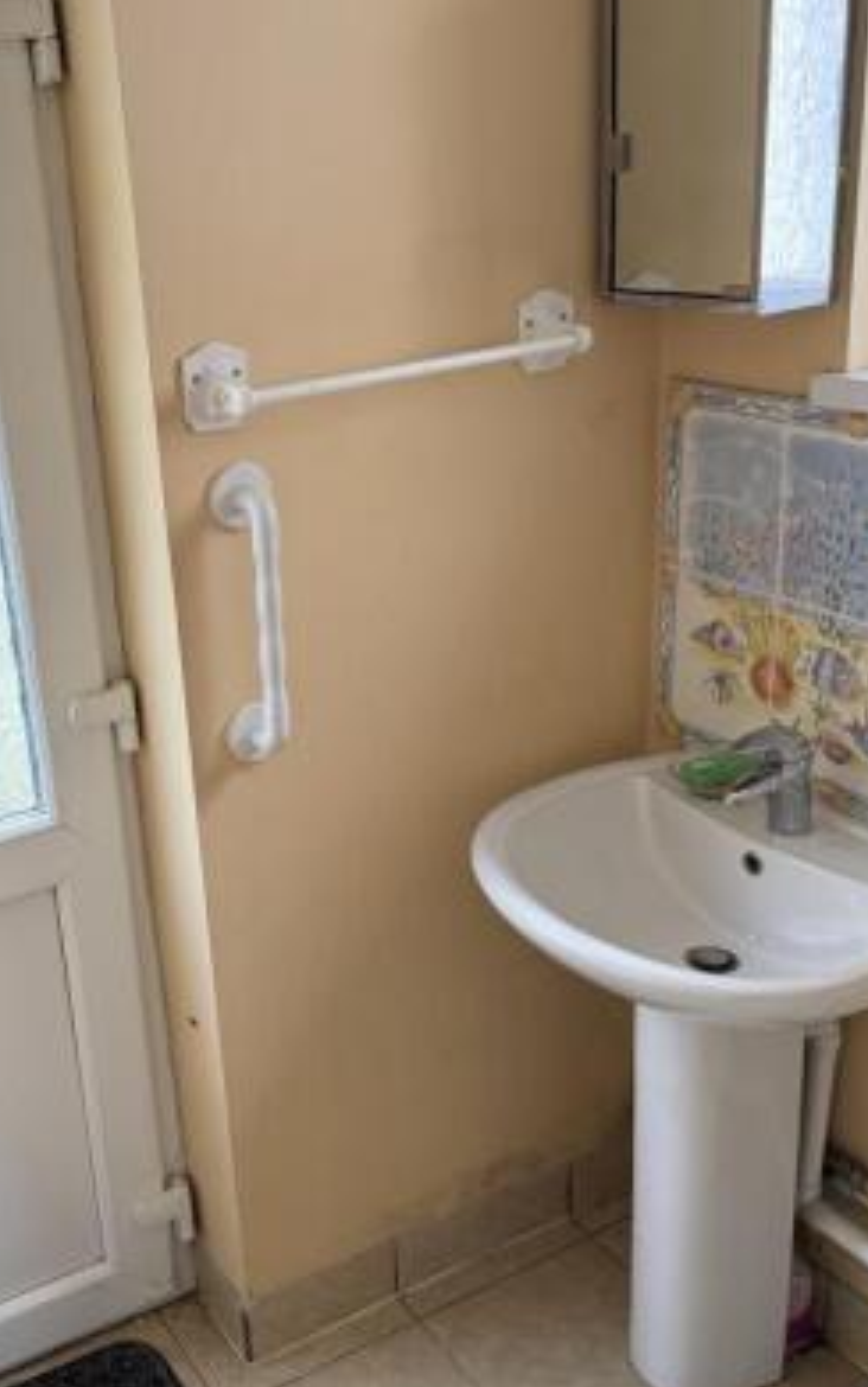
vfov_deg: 51.5
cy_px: 717
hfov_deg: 32.7
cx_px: 180
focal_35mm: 38
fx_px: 1437
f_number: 1.78
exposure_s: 1/106
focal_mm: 6.76
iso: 200
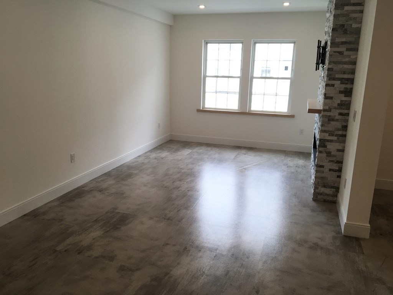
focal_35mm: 29
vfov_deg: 48.2
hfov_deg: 61.7
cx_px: 196
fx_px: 329
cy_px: 148
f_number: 2.2
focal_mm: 4.15
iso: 32
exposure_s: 1/120
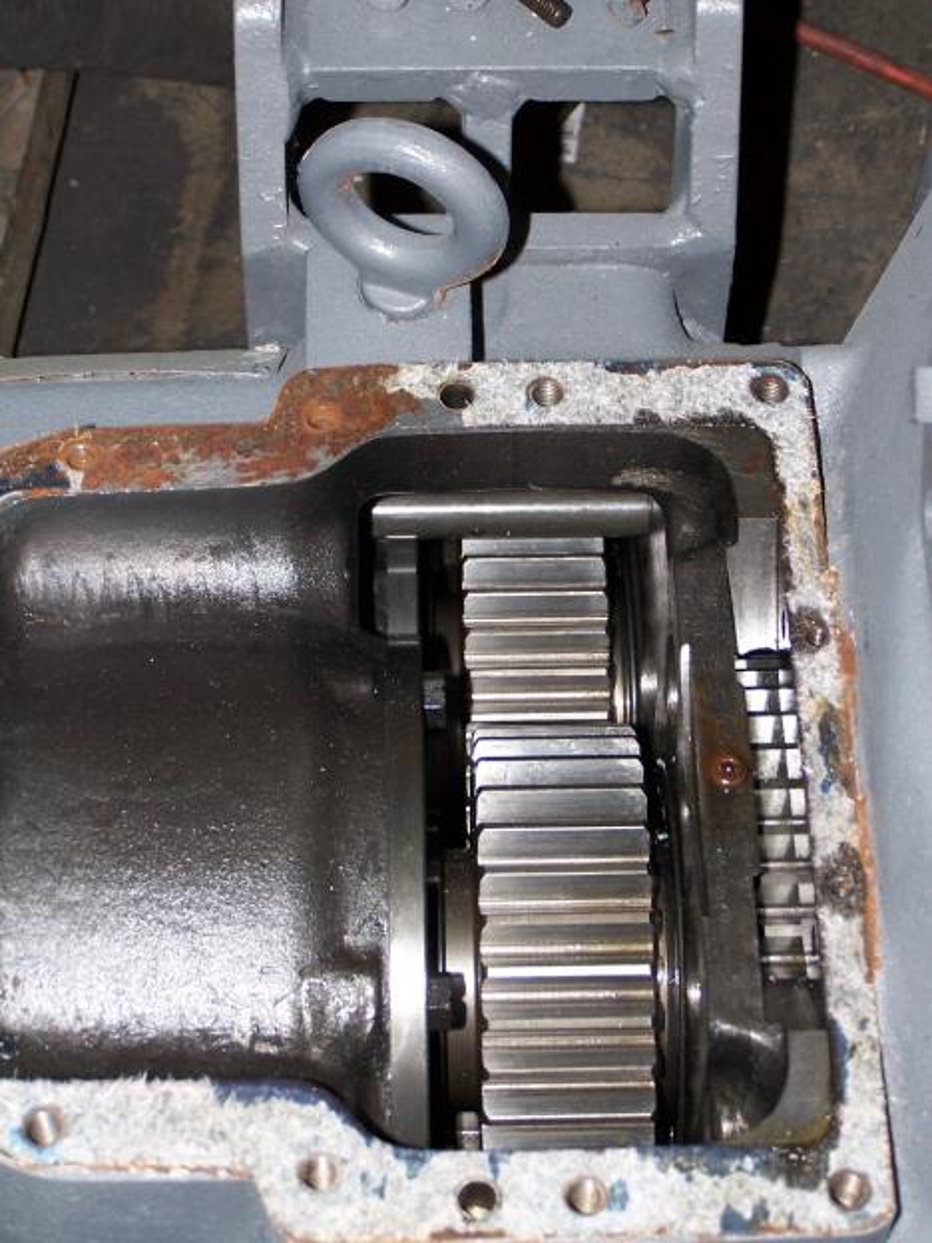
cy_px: 622
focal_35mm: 94
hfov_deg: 15.7
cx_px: 466
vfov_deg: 20.9
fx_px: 3374
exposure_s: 1/90
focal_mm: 15.6
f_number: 3.2
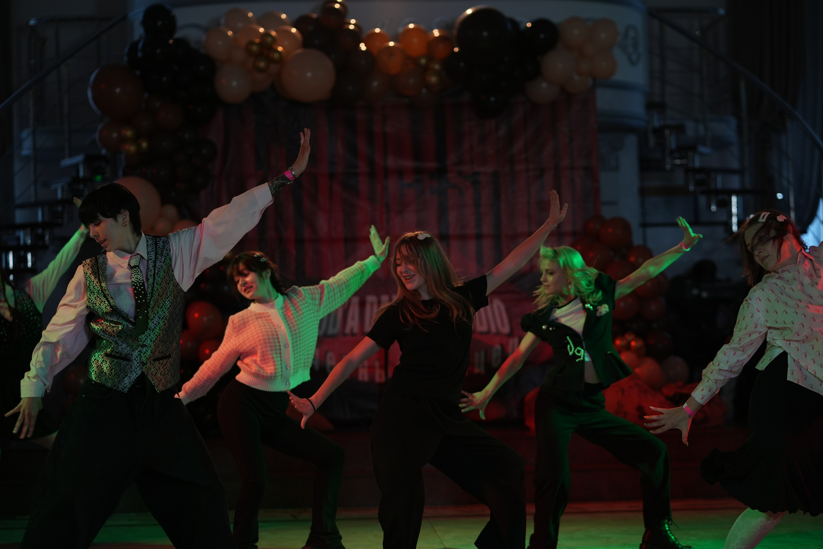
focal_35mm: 85
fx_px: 1943
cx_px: 412
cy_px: 274
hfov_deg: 23.9
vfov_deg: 16.1
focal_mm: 85
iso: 800
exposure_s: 1/400
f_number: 2.2
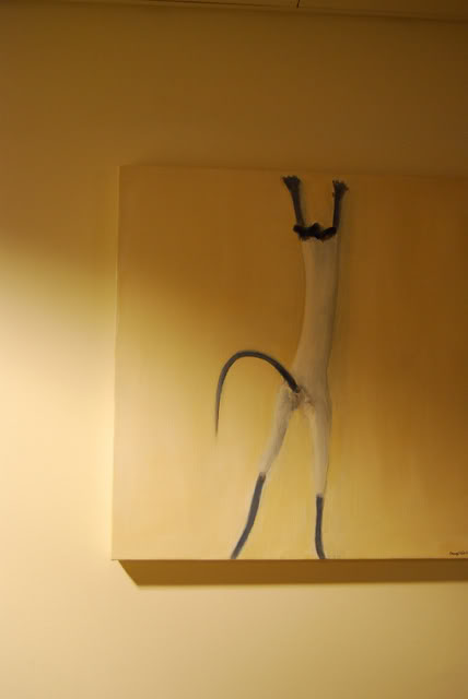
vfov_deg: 49.5
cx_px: 234
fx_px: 759
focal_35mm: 39
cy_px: 350
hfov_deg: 34.3
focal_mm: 26
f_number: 4.2
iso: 1100
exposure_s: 1/30
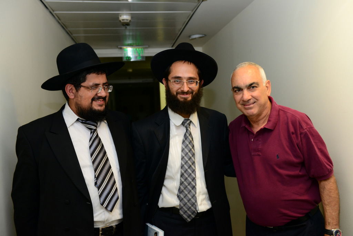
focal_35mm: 38
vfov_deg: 35.1
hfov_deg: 50.7
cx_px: 176
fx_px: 373
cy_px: 118
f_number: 5
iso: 1250
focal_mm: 38
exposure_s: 1/80
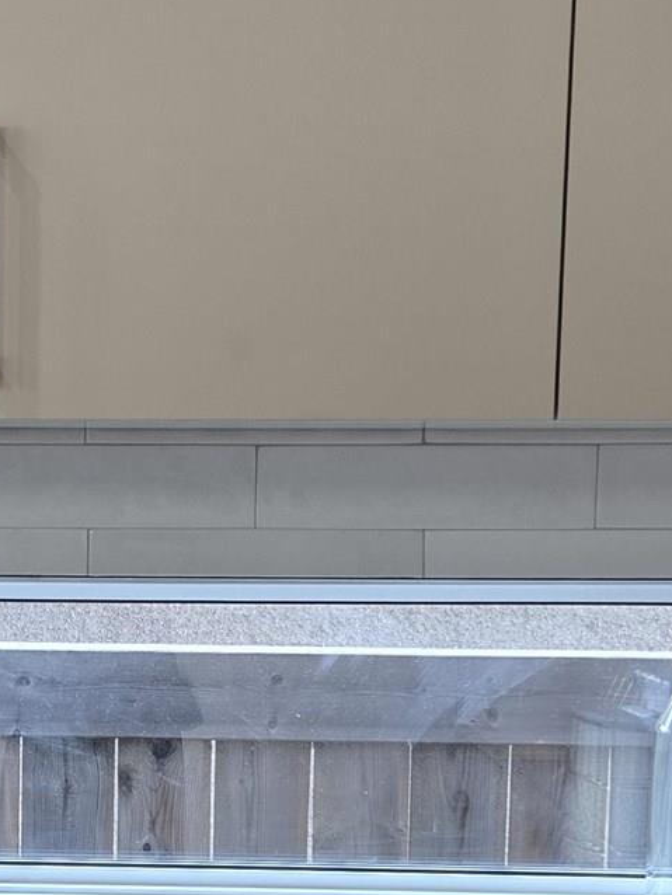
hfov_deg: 17.2
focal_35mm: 83
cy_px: 708
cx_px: -59
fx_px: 2147
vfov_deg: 23.2
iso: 125
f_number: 1.8
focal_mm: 5.4
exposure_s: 1/120
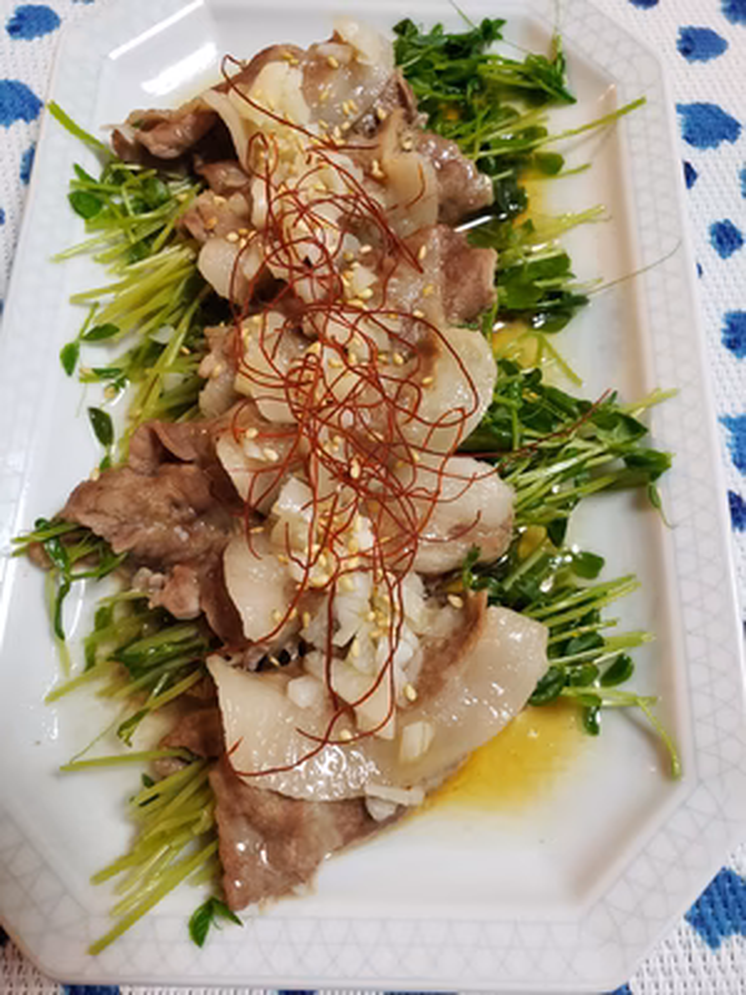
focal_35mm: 26
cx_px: 373
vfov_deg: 67.3
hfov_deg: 53.1
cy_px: 498
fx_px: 747
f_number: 2.4
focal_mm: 4.3
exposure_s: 1/33
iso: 320
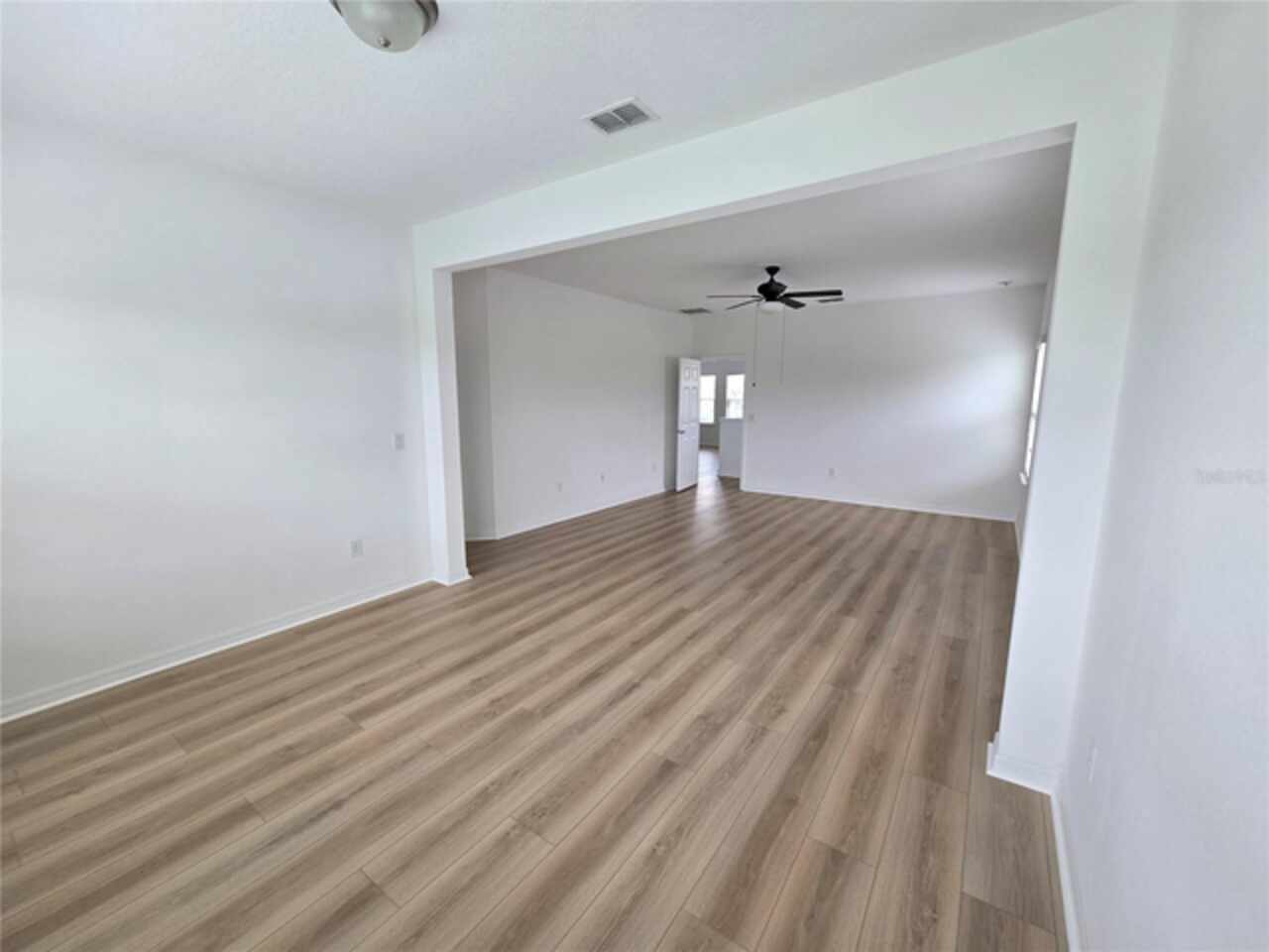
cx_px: 634
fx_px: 477
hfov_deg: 106.2
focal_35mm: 13
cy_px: 476
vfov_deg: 89.9
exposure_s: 1/60
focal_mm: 2.2
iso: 50
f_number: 2.2
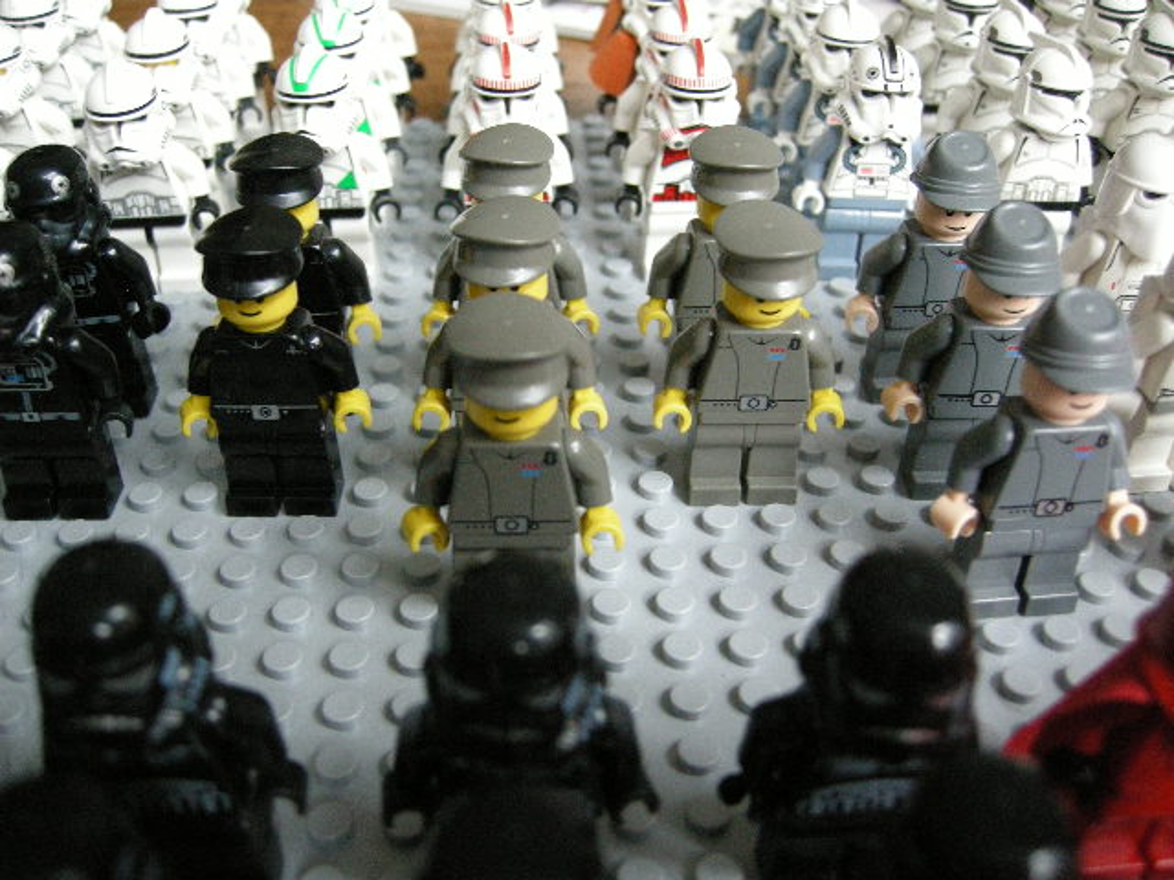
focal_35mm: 36
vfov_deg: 39.7
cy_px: 440
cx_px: 587
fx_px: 1221
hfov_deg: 51.4
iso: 400
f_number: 2.7
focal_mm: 7.5
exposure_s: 1/34.2
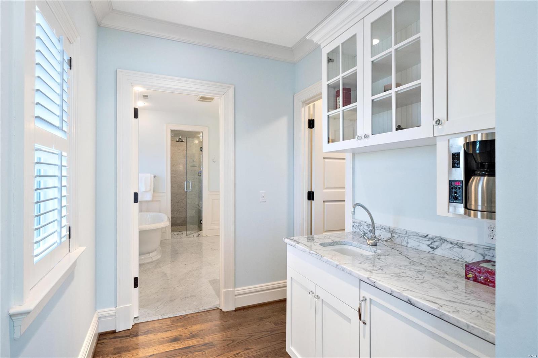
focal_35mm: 18
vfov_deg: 67.4
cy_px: 179
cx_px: 269
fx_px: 269
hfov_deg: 90.0
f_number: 8
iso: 400
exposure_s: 1/10
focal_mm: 9
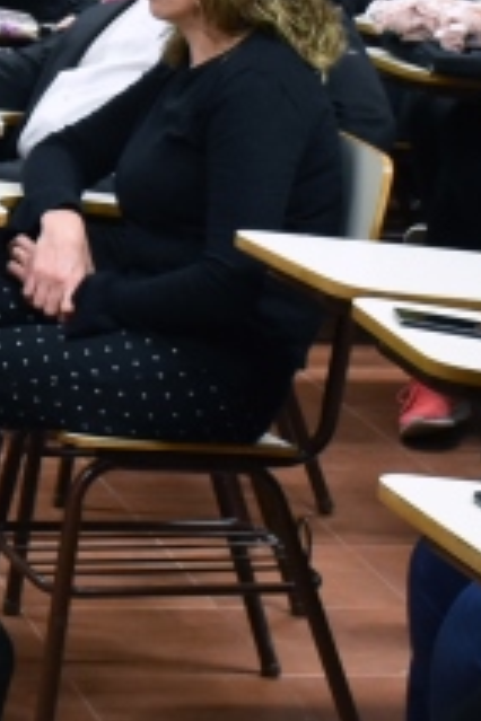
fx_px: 3186
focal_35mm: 159
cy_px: 96
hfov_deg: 8.3
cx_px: -444
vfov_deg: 12.8
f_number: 4
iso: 1250
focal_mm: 22
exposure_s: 1/60
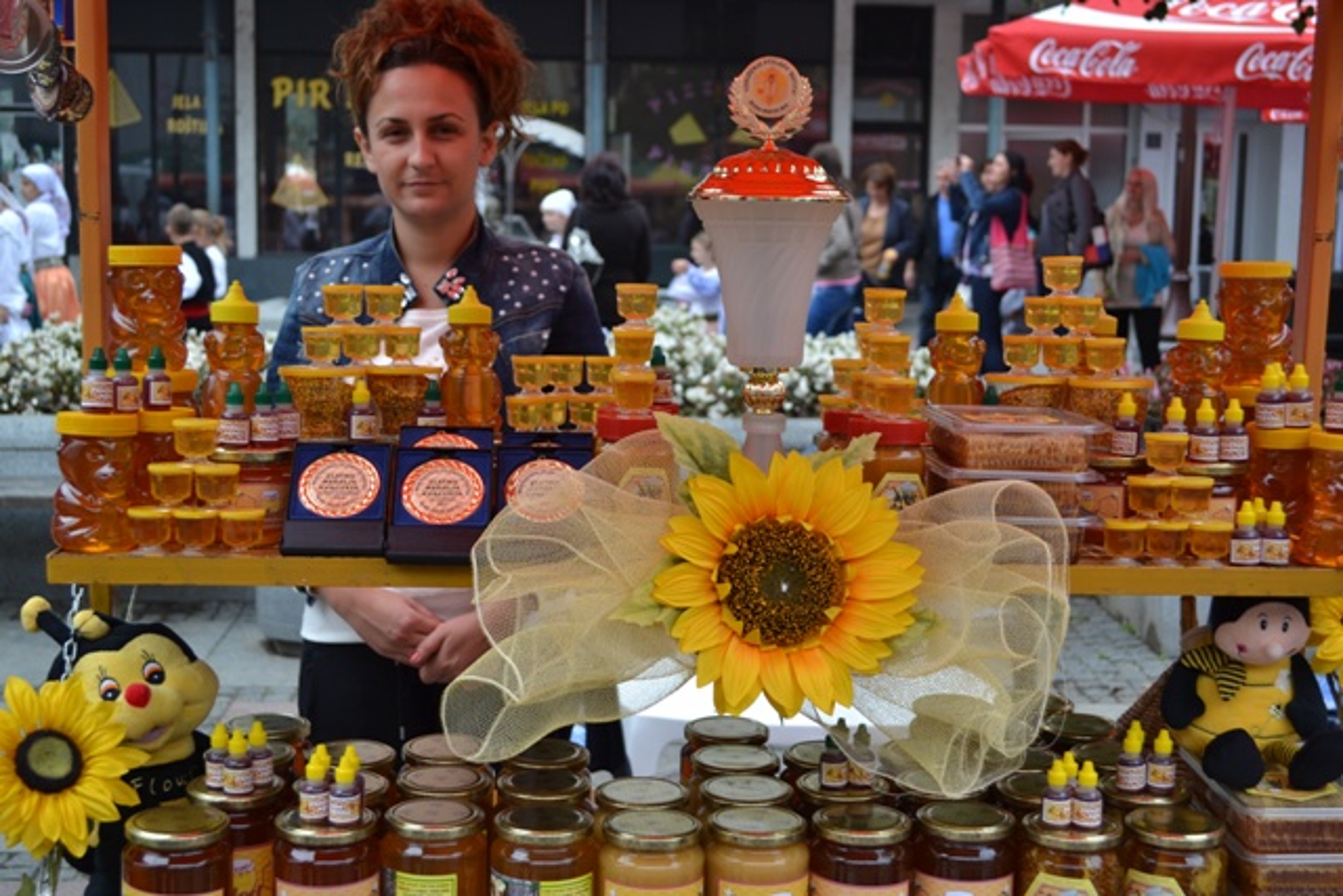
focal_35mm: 48
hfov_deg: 41.1
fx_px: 1791
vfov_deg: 28.1
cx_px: 672
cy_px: 448
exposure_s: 1/125
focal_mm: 32
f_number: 5.6
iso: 100
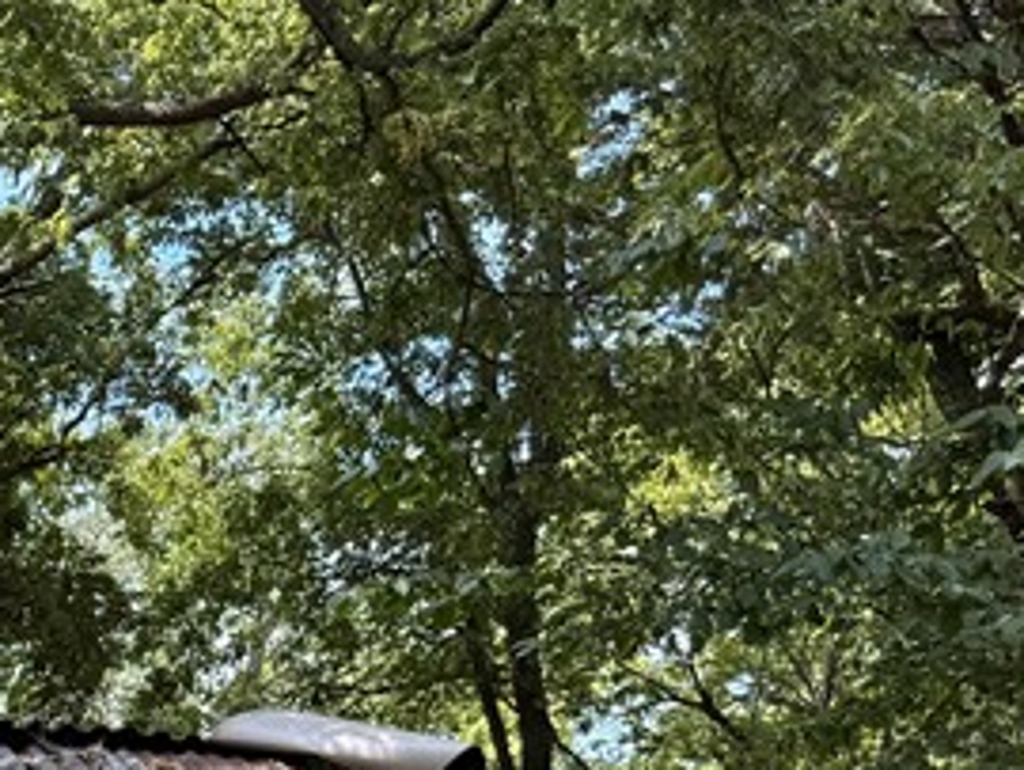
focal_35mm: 91
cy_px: 1244
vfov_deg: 14.8
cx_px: -512
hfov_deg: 18.9
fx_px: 2694
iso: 80
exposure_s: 1/580
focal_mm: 6.76
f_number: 1.78
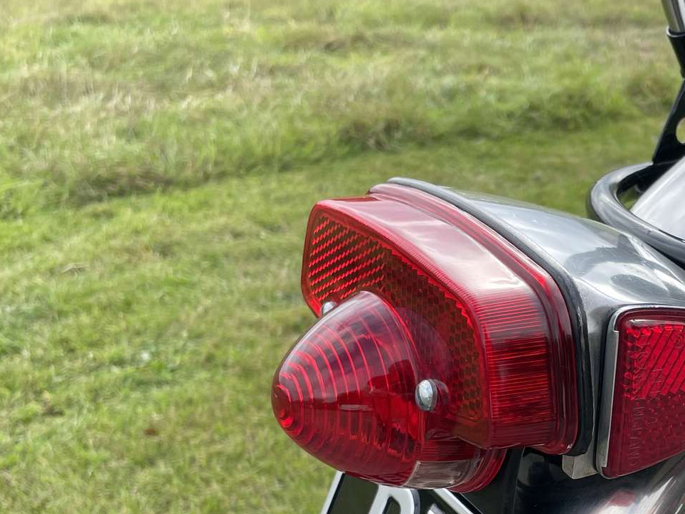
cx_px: 622
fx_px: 1068
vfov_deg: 26.6
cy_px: 404
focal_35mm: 54
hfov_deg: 33.6
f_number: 1.6
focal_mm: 4.2
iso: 32
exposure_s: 1/947
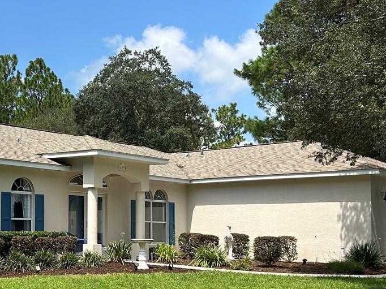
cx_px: 88
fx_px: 680
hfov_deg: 31.0
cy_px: 204
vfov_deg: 23.8
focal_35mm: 61
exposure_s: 1/4115
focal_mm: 5.7
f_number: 1.5
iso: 50
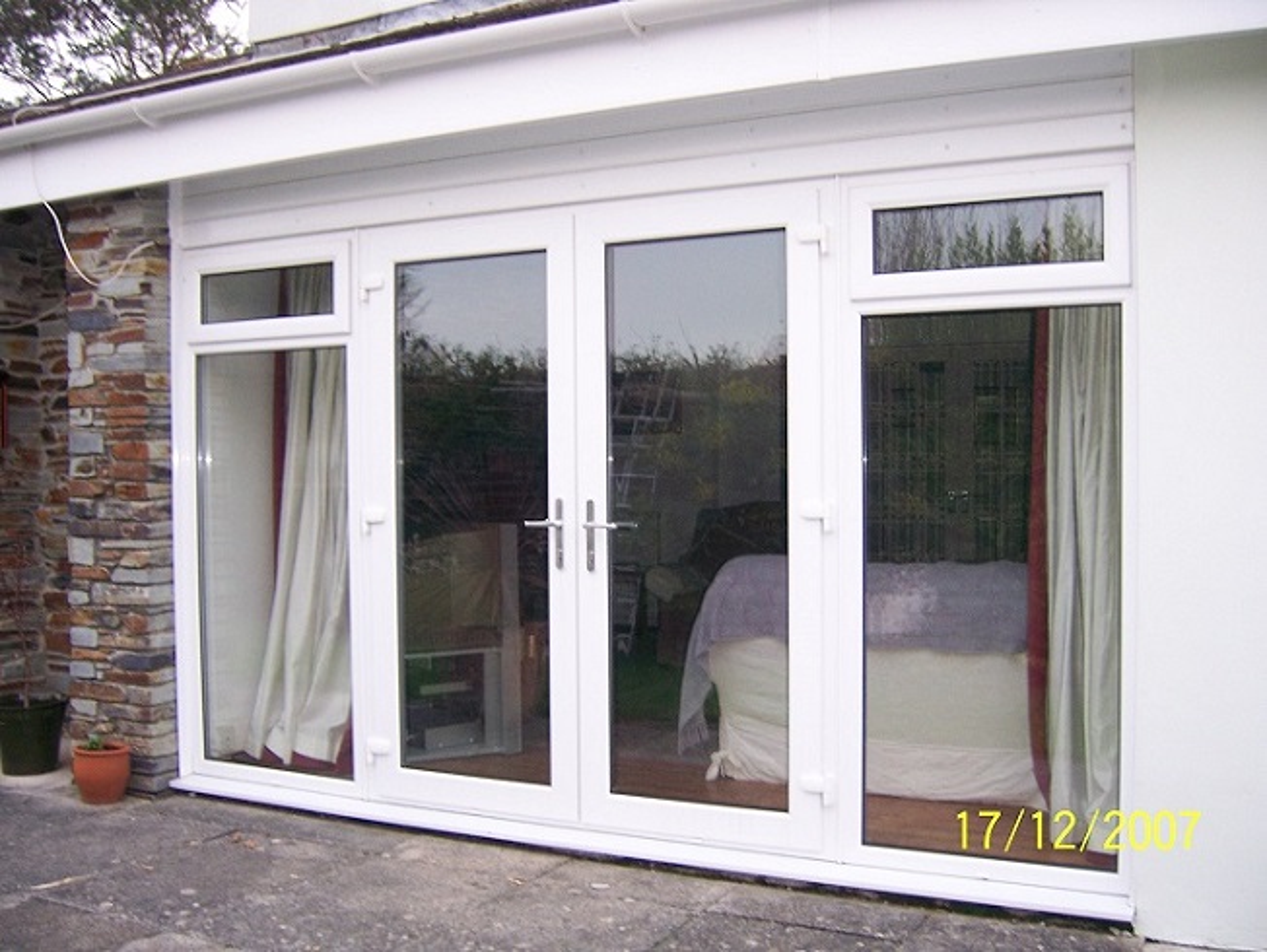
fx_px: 1319
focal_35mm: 36
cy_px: 476
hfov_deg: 51.3
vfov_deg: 39.7
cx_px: 634
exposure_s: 1/60
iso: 125
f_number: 2.8
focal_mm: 6
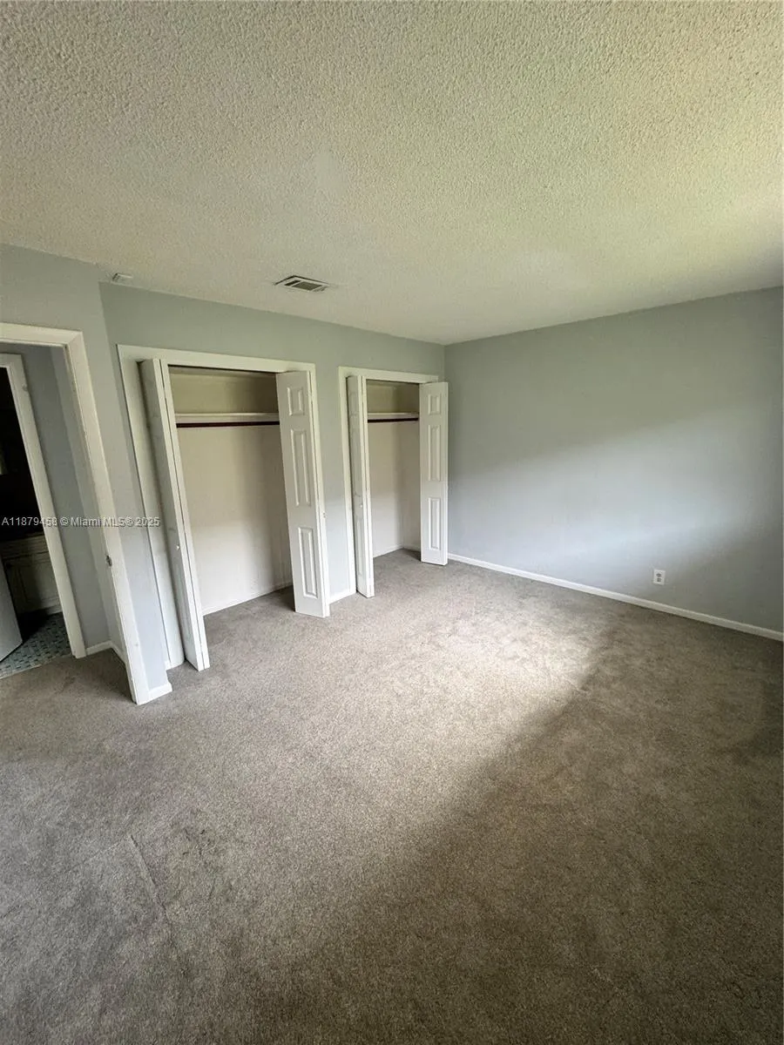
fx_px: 423
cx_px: 392
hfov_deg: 85.7
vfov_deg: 102.1
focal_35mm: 14
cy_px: 522
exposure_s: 1/99
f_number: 2.2
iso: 125
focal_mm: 2.22
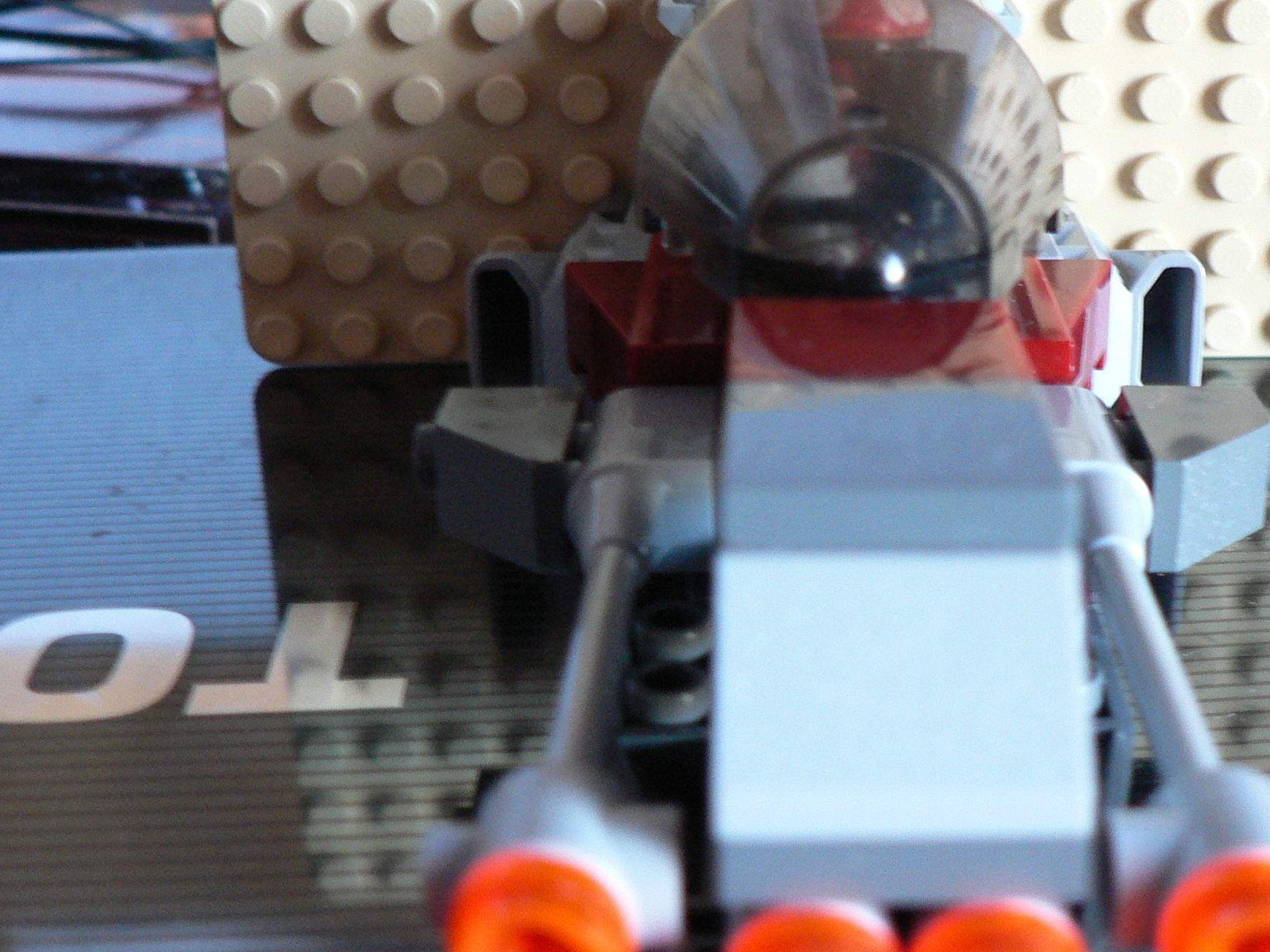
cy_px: 467
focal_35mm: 53
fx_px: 1944
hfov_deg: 35.5
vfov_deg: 27.5
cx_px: 929
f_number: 2.8
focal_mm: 6
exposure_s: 1/6
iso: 200
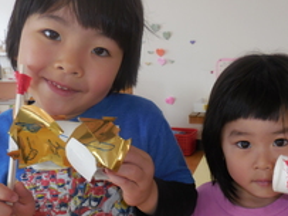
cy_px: 126
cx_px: 156
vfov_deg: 33.5
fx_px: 358
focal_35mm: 43
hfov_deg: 43.8
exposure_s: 1/30
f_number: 3.3
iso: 125
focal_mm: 4.5
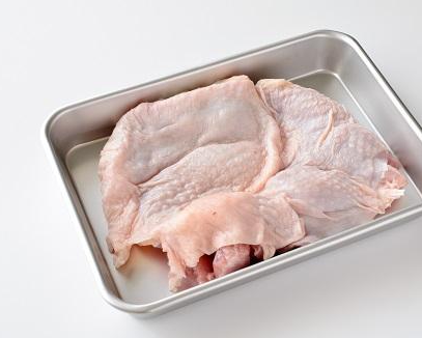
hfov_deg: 27.5
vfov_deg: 22.2
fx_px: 862
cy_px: 171
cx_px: 236
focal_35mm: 69
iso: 100
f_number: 13
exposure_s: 1/2.5
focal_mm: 40
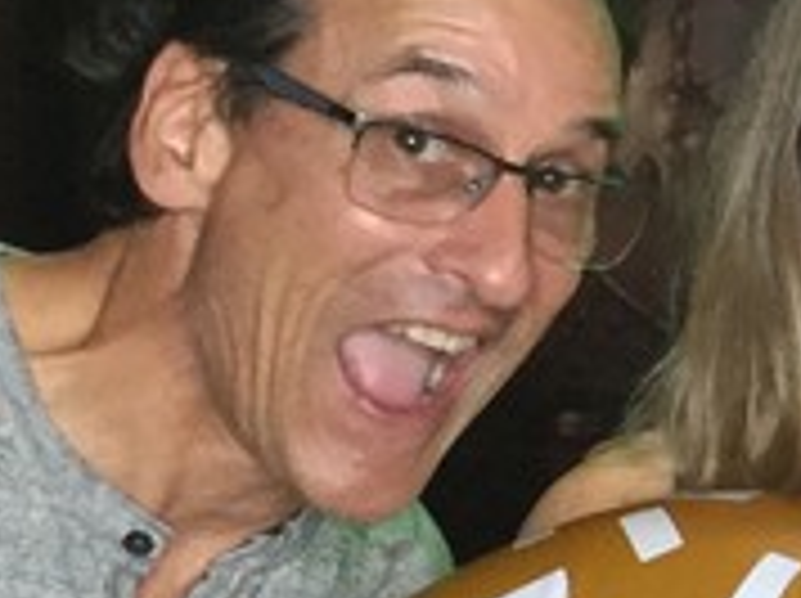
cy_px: 425
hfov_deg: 11.7
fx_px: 3628
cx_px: 1426
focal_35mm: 157
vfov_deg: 9.4
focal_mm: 3.3
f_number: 2.4
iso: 80
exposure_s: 1/30
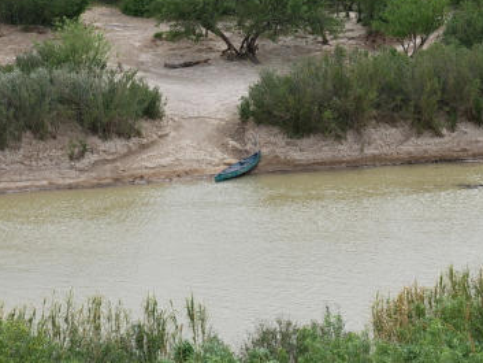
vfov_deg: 8.3
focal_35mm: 178
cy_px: 161
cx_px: 234
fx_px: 2484
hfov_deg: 11.1
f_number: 8
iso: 200
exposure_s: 1/400
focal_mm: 60
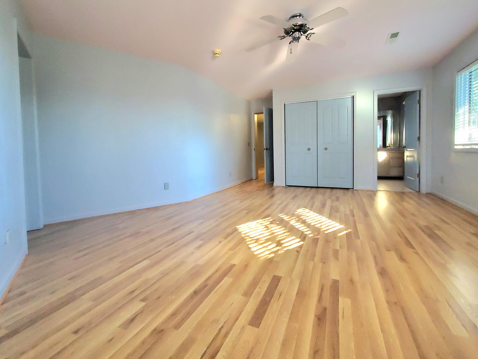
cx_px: 239
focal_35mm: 13
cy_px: 180
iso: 640
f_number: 2.2
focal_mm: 1.8
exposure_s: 1/33
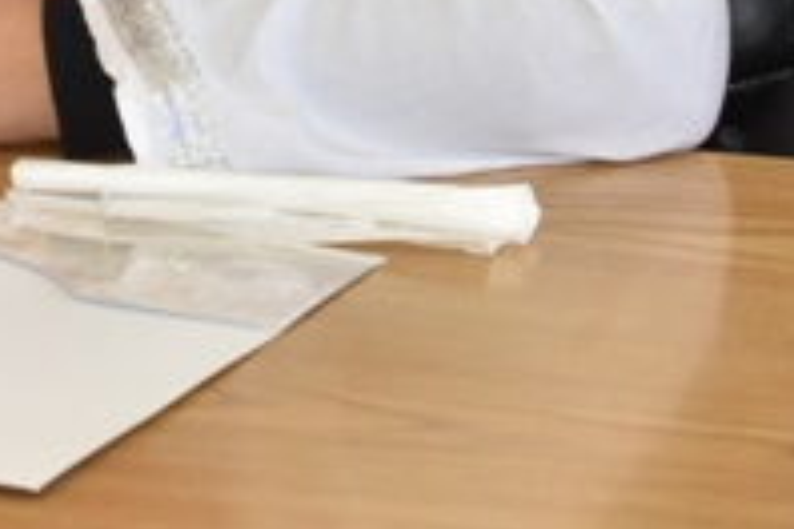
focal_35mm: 300
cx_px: -537
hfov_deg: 6.7
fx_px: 6616
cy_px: -375
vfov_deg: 4.5
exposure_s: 1/250
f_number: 7.1
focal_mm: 58
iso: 2500
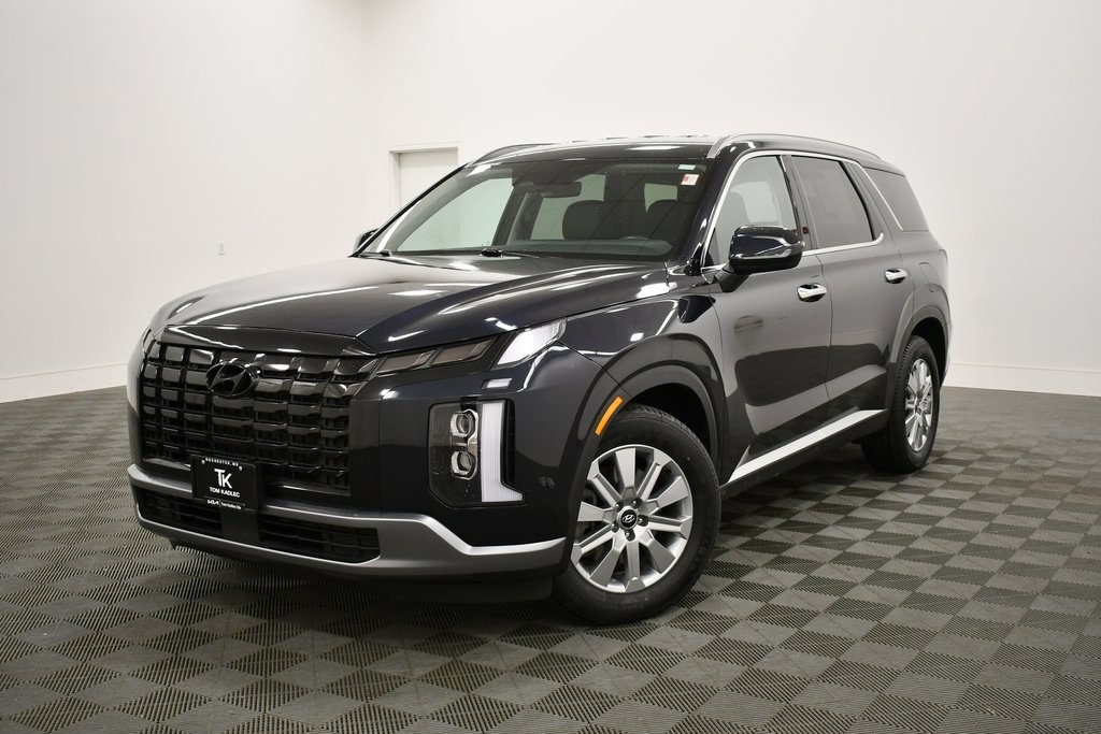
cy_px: 367
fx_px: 1193
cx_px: 550
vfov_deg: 34.2
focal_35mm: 39
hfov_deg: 49.5
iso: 800
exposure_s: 1/250
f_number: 4
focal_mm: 26
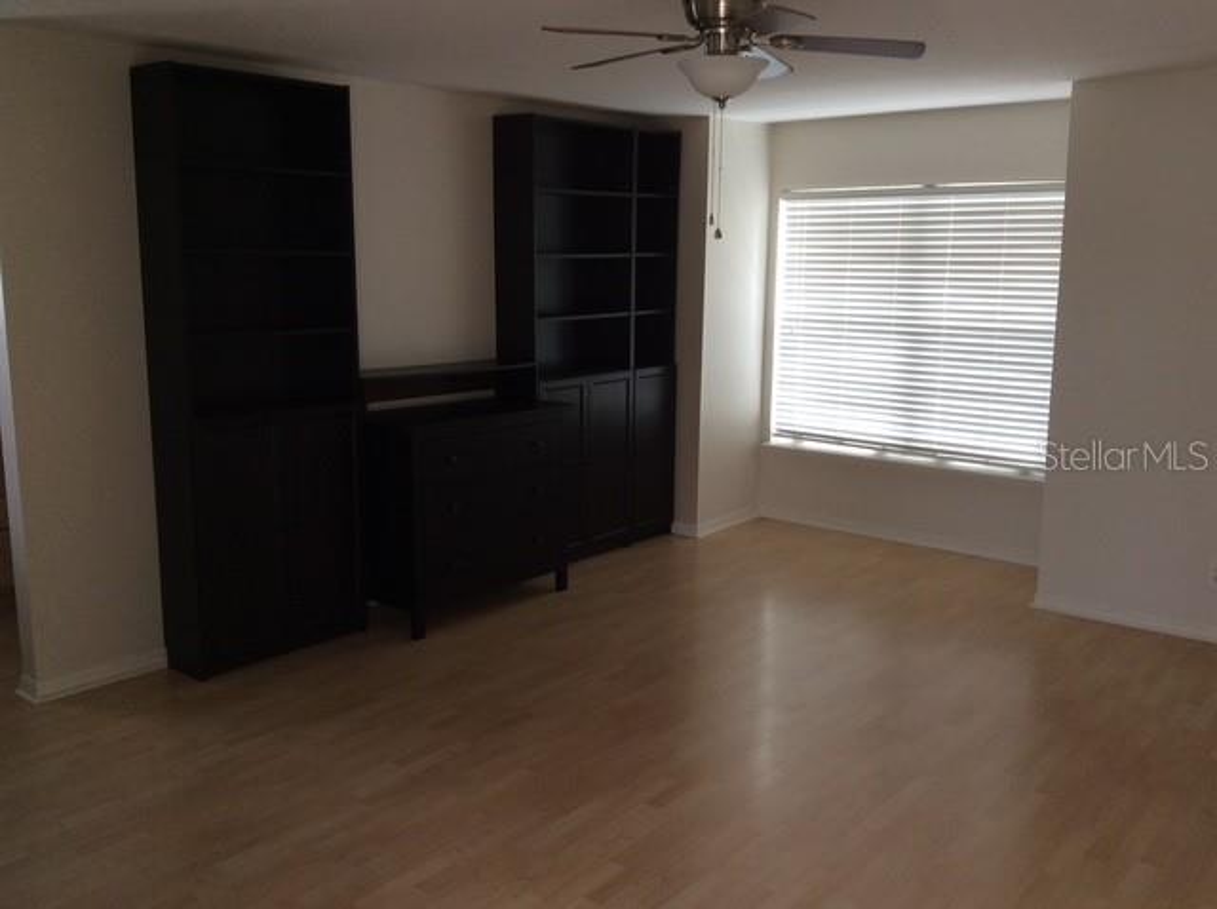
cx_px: 608
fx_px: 1123
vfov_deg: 44.1
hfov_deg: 56.9
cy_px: 454
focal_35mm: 32
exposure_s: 1/24
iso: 40
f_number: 2.4
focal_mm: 3.3
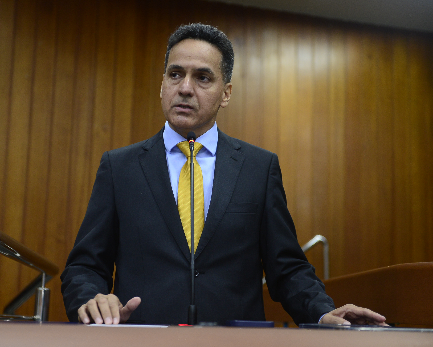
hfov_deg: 27.9
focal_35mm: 68
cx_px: 198
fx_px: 871
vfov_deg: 22.5
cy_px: 173
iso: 1600
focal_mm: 60
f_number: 3.5
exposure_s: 1/125
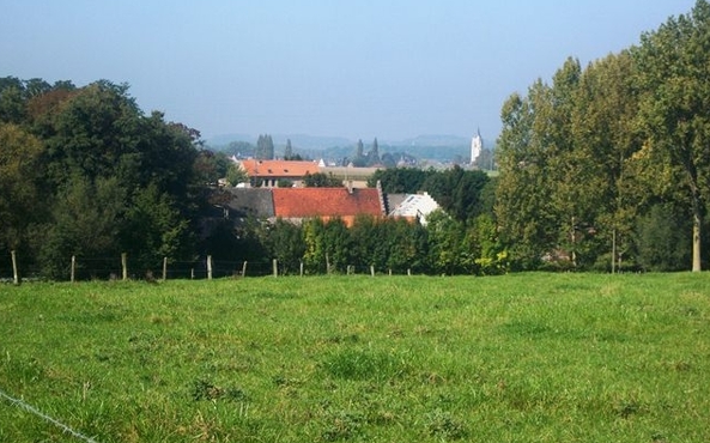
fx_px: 1992
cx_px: 356
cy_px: 204
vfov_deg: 12.7
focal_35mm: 103
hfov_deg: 20.2
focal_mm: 17.1
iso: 80
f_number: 5.2
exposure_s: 1/500
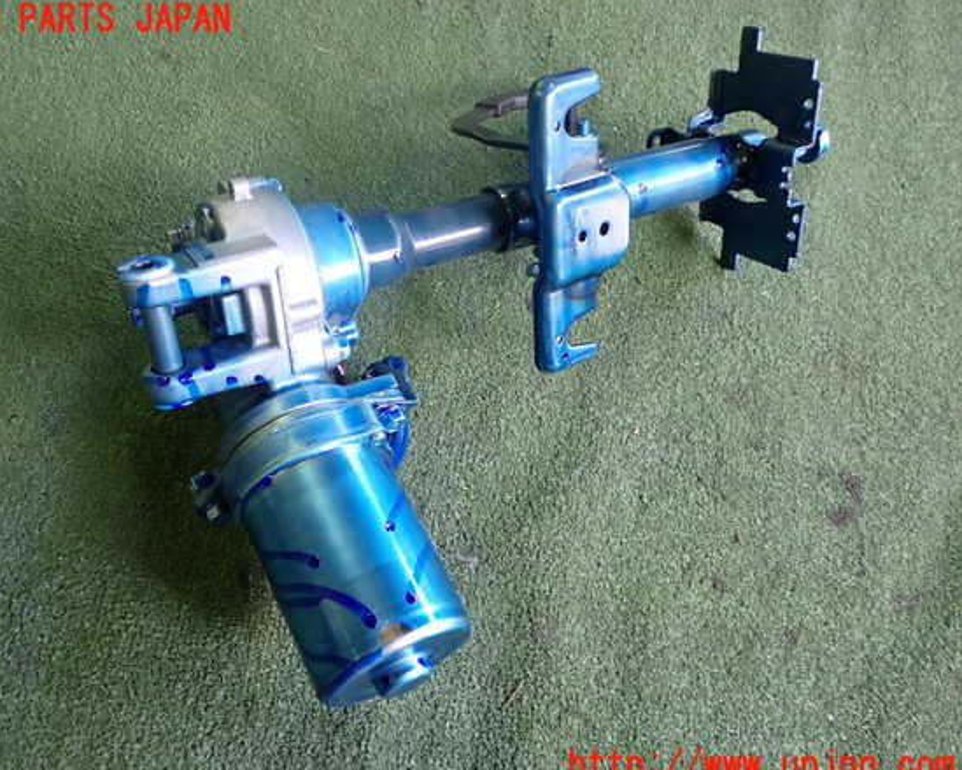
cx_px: 438
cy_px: 393
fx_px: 911
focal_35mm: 32
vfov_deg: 45.8
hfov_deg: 55.6
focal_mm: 5.4
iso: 250
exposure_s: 1/30
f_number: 2.3
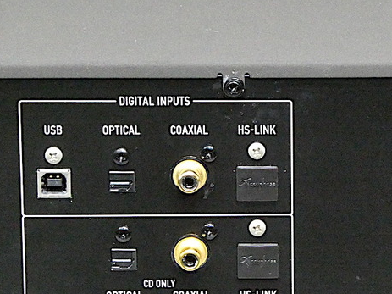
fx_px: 3544
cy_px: 186
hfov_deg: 6.3
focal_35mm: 313
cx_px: 273
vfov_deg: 4.7
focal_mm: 27.1
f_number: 5.4
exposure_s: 1/15
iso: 1600
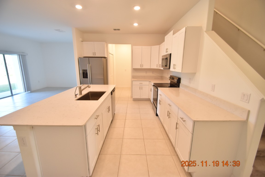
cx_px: 132
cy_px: 88
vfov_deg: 77.3
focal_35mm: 15
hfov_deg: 100.4
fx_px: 110
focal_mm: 10
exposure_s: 1/90
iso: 800
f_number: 3.5
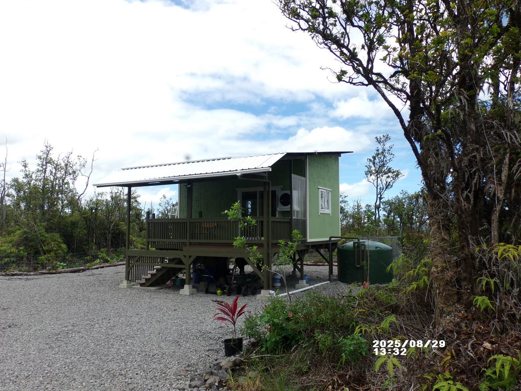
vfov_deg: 53.1
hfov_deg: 67.3
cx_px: 260
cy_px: 196
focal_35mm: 26
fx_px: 391
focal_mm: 4.7
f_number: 7.52
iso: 100
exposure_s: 1/210
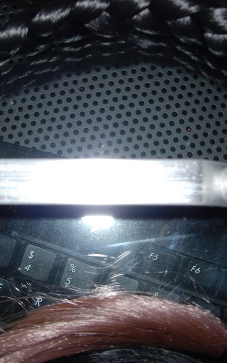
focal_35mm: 54
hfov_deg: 23.9
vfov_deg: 37.5
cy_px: 182
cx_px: 96
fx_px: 535
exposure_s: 1/64
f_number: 4.8
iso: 79
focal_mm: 7.8
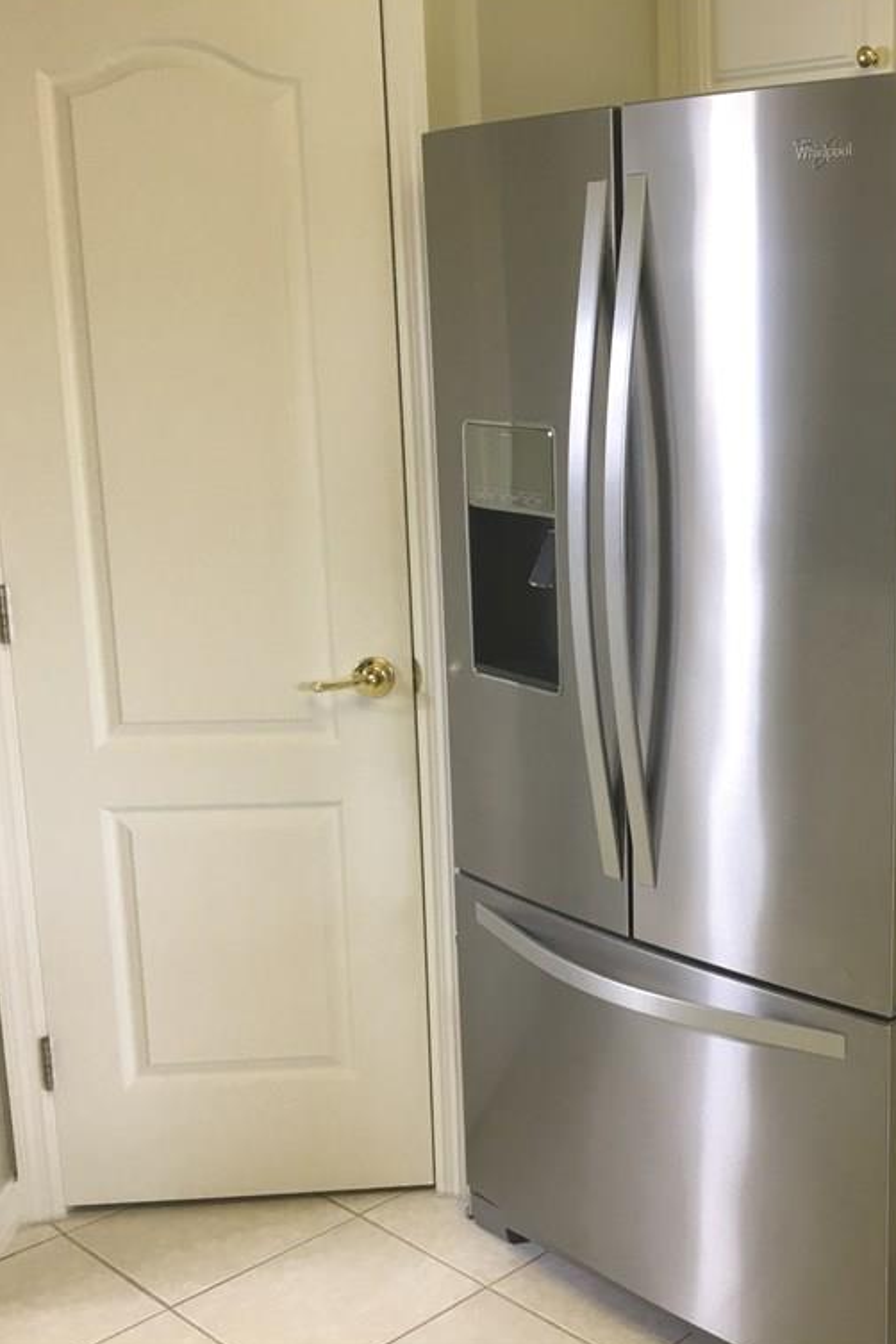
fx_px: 1531
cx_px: 855
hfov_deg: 30.7
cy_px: 668
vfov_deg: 47.4
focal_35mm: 41
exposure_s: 1/15
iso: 32
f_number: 2.2
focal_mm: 4.15
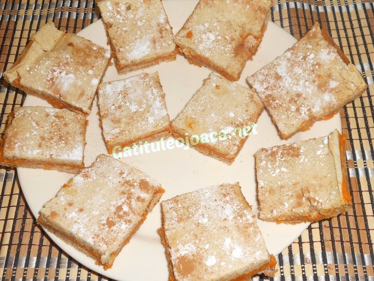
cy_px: 140
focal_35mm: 37
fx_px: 400
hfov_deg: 50.1
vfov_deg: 38.7
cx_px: 187
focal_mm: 6.9
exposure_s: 1/30
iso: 80
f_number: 3.9
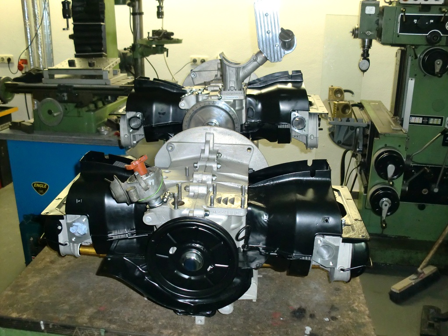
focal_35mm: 35
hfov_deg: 52.6
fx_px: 453
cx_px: 224
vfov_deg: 40.7
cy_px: 168
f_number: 3.1
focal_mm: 6.3
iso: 400
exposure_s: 1/60
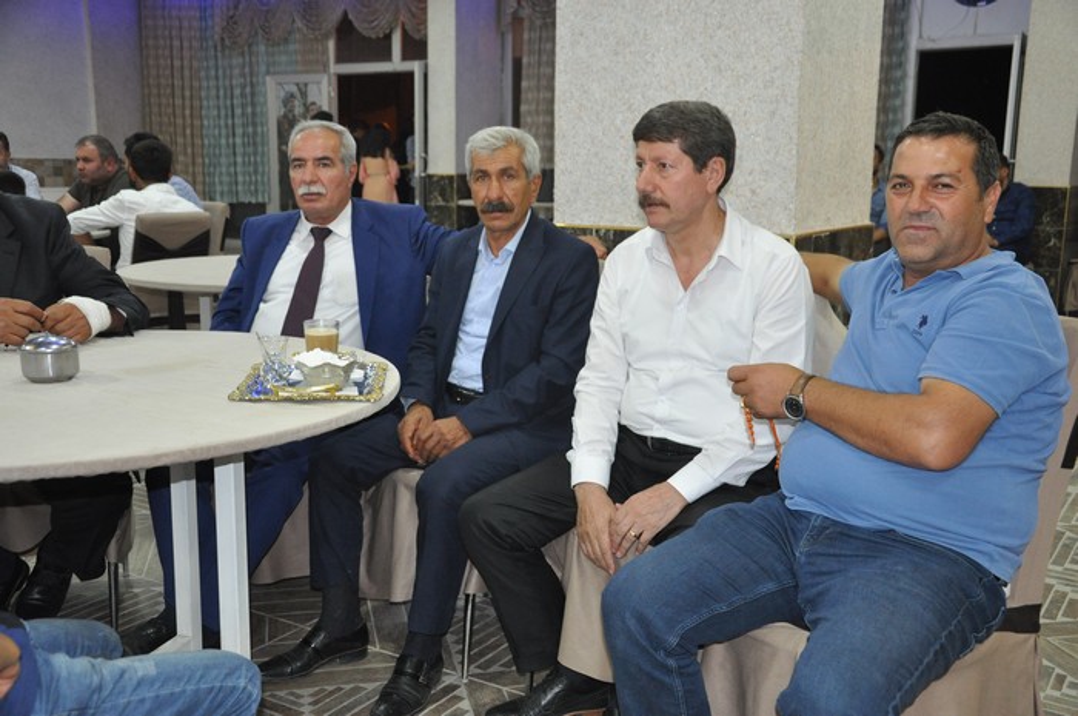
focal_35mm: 38
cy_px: 358
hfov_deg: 51.3
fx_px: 1122
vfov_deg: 35.4
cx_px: 539
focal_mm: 25
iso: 1250
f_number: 4.5
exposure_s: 1/60
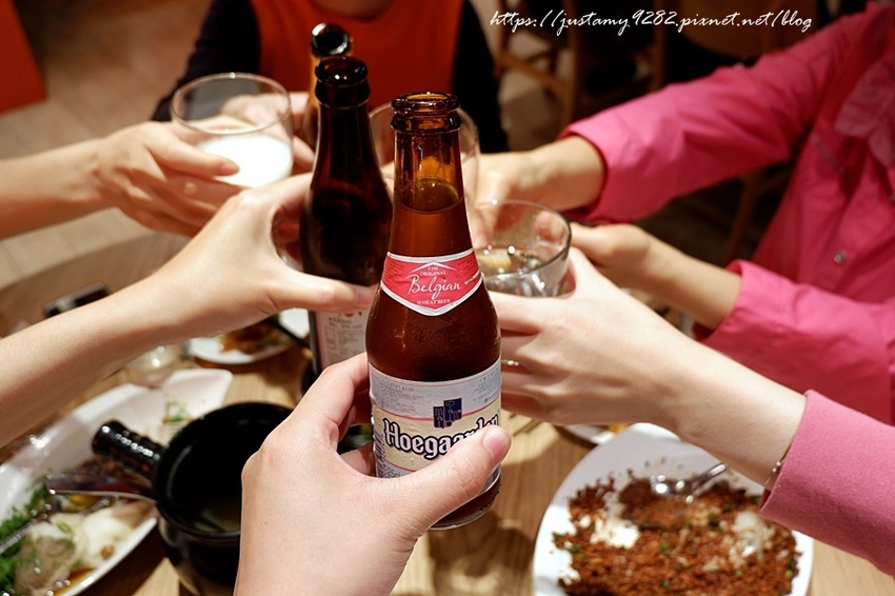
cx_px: 448
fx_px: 721
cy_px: 298
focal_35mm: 29
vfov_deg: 44.9
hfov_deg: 63.7
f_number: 3.8
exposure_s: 1/40
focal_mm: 19.2
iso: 640
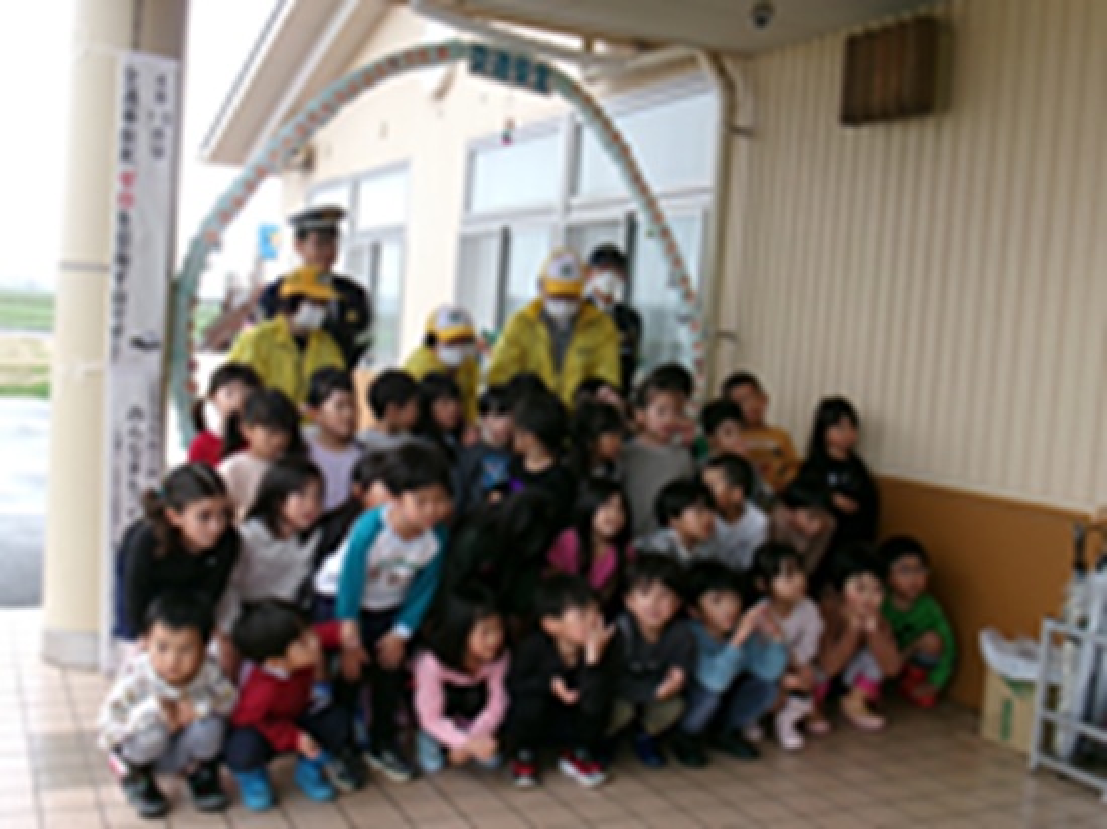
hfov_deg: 43.9
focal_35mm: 43
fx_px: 1375
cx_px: 554
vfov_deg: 33.6
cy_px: 414
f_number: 4.7
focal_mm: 7.8
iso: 100
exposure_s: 1/85
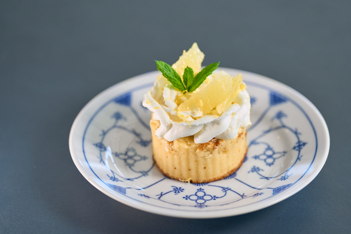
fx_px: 1599
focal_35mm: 164
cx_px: 176
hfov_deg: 12.5
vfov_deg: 8.4
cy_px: 117
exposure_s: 1/160
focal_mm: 164
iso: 800
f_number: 3.5
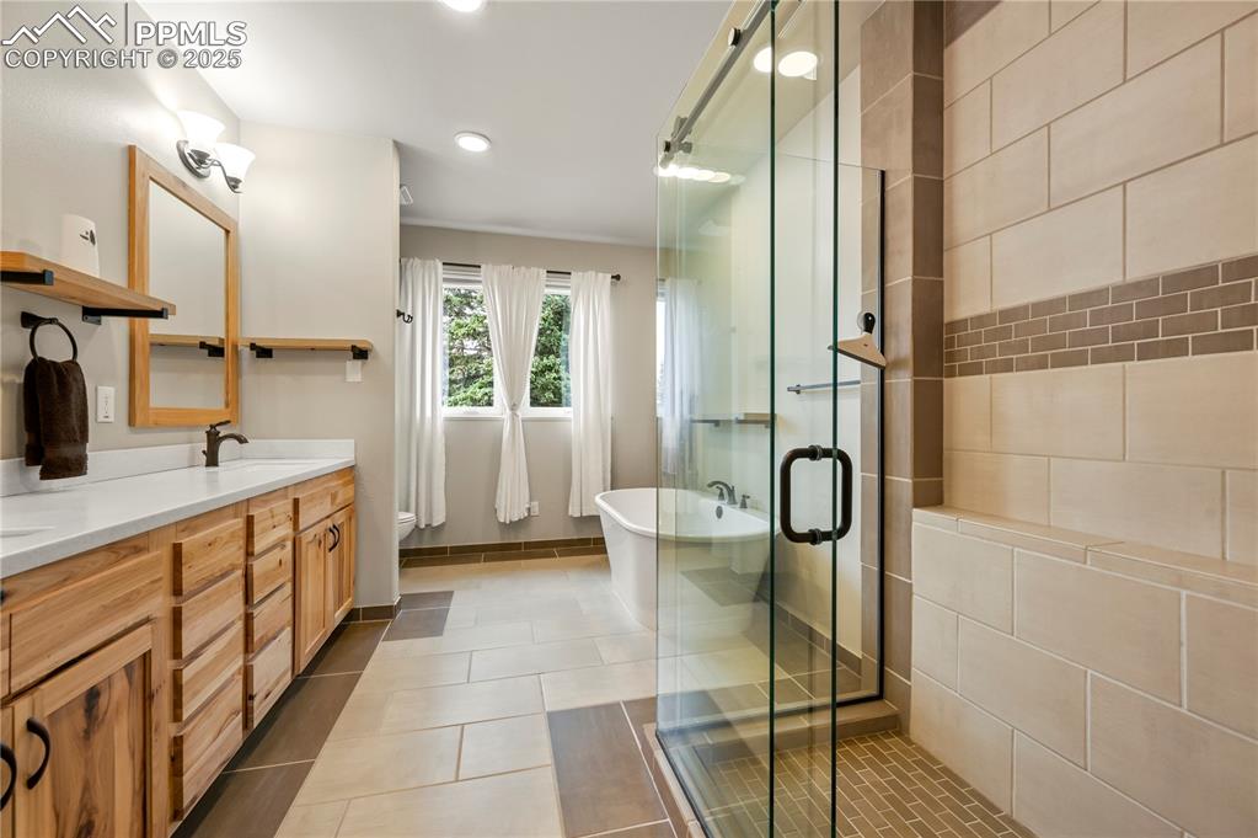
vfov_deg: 81.1
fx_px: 489
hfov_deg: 104.3
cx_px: 629
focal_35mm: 14
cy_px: 419
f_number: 8
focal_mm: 14
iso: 400
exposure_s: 1/15
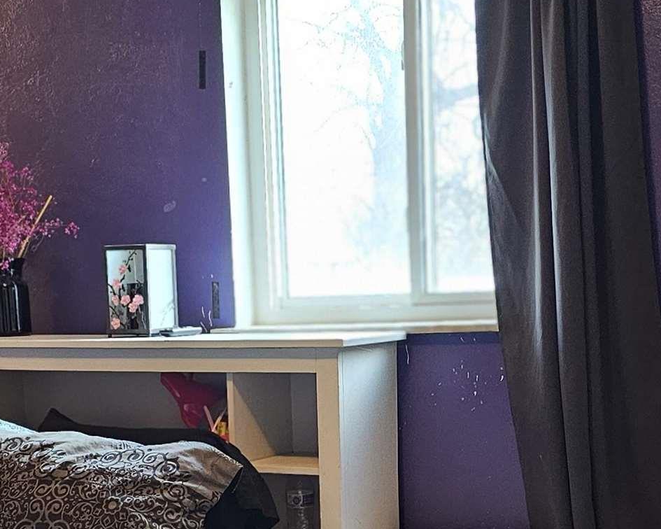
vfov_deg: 20.5
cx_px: 269
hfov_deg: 26.0
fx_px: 1428
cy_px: 497
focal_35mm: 73
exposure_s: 1/30
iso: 640
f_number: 1.7
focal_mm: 6.3
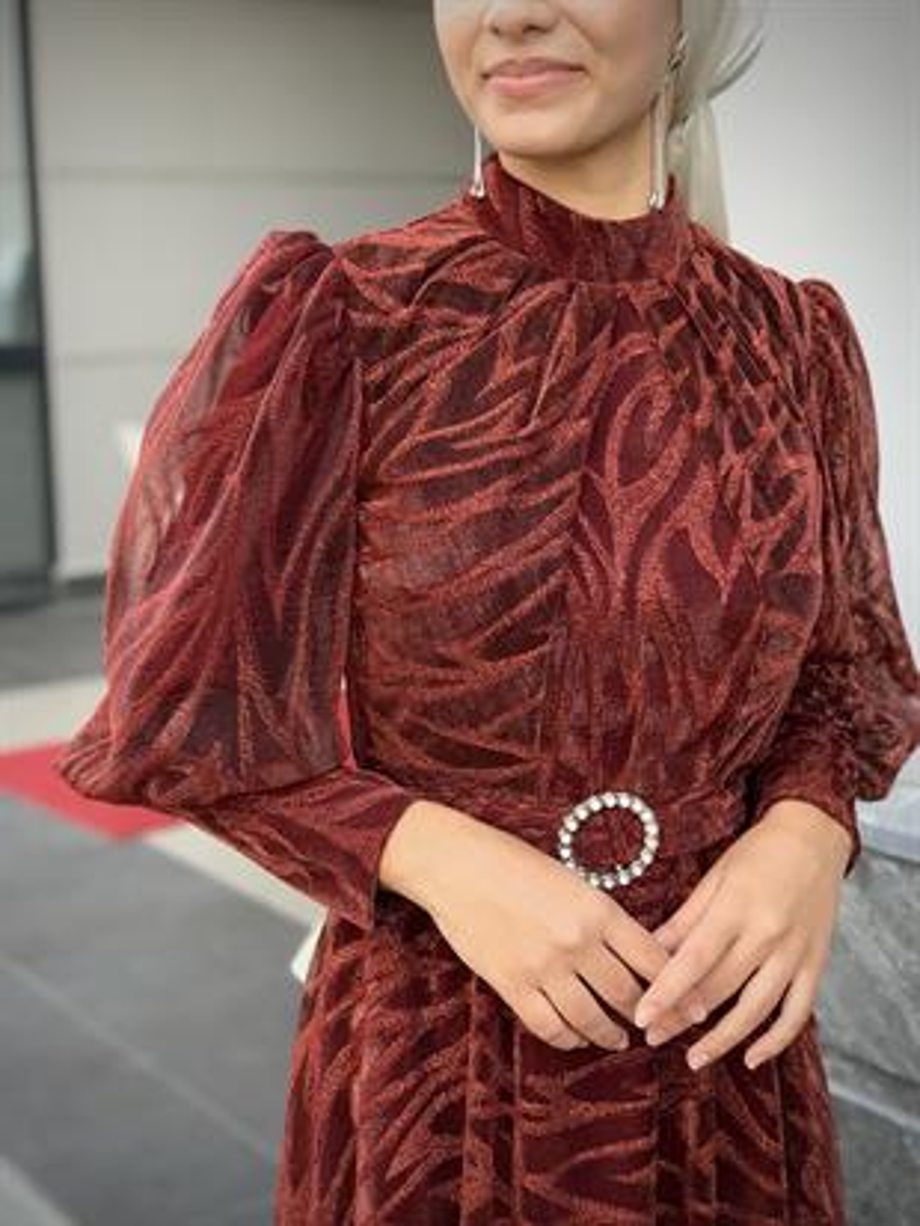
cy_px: 613
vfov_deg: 33.8
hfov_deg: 25.7
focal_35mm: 57
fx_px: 2019
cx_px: 460
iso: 32
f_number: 2.8
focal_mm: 6.6
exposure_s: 1/120
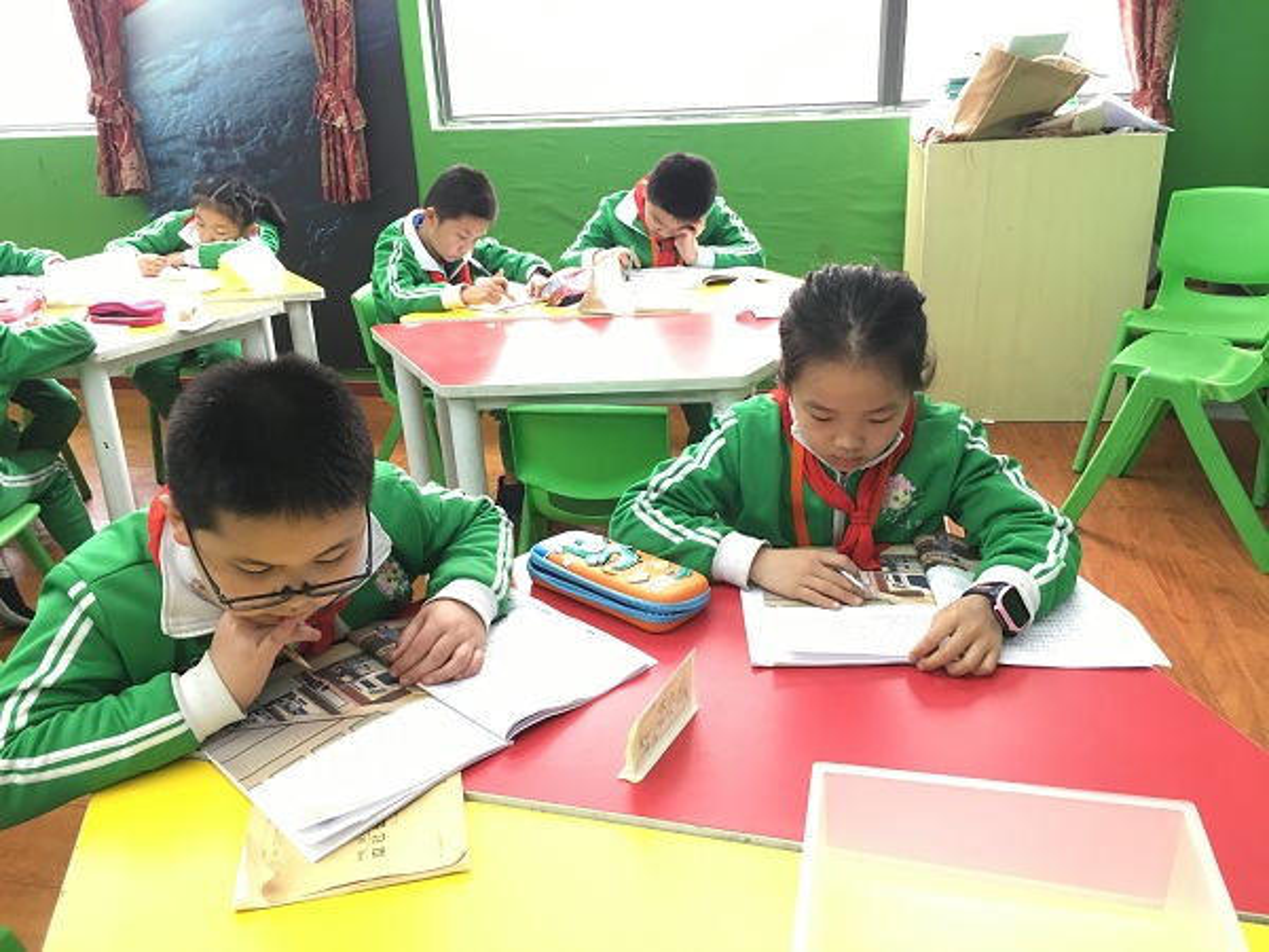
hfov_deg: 61.7
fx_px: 1063
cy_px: 476
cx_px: 634
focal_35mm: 29
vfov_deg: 48.2
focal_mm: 4.15
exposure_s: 1/33
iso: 100
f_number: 2.2
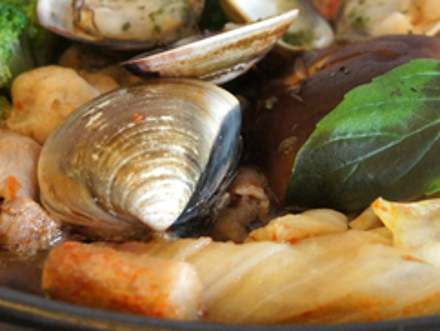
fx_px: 3132
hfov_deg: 8.0
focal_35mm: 246
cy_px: 28
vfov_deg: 6.0
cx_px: 218
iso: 1600
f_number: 5.6
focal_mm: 69
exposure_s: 1/80
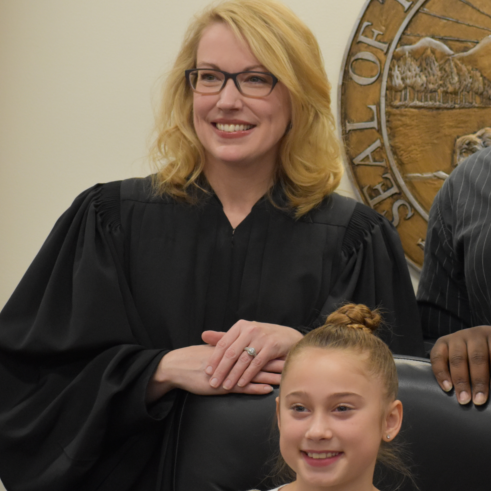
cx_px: 429
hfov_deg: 4.9
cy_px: 247
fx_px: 5729
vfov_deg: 4.9
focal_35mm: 357
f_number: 4.8
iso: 2200
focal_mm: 130
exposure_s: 1/125
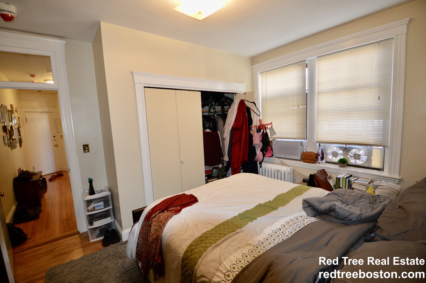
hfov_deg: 100.4
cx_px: 213
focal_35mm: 15
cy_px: 142
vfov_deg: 77.2
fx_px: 177
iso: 560
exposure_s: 1/60
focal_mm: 10
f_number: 3.5
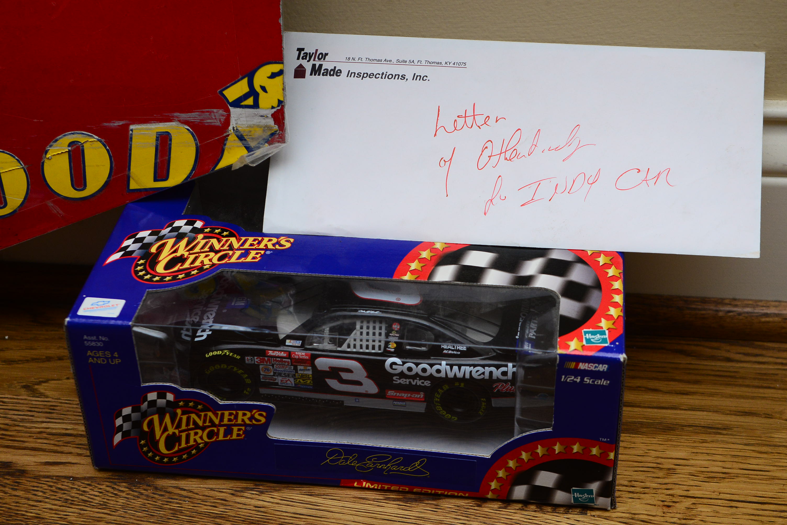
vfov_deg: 20.9
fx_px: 1421
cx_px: 394
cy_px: 262
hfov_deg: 30.9
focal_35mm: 65
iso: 2000
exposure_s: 1/125
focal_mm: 65
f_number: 9
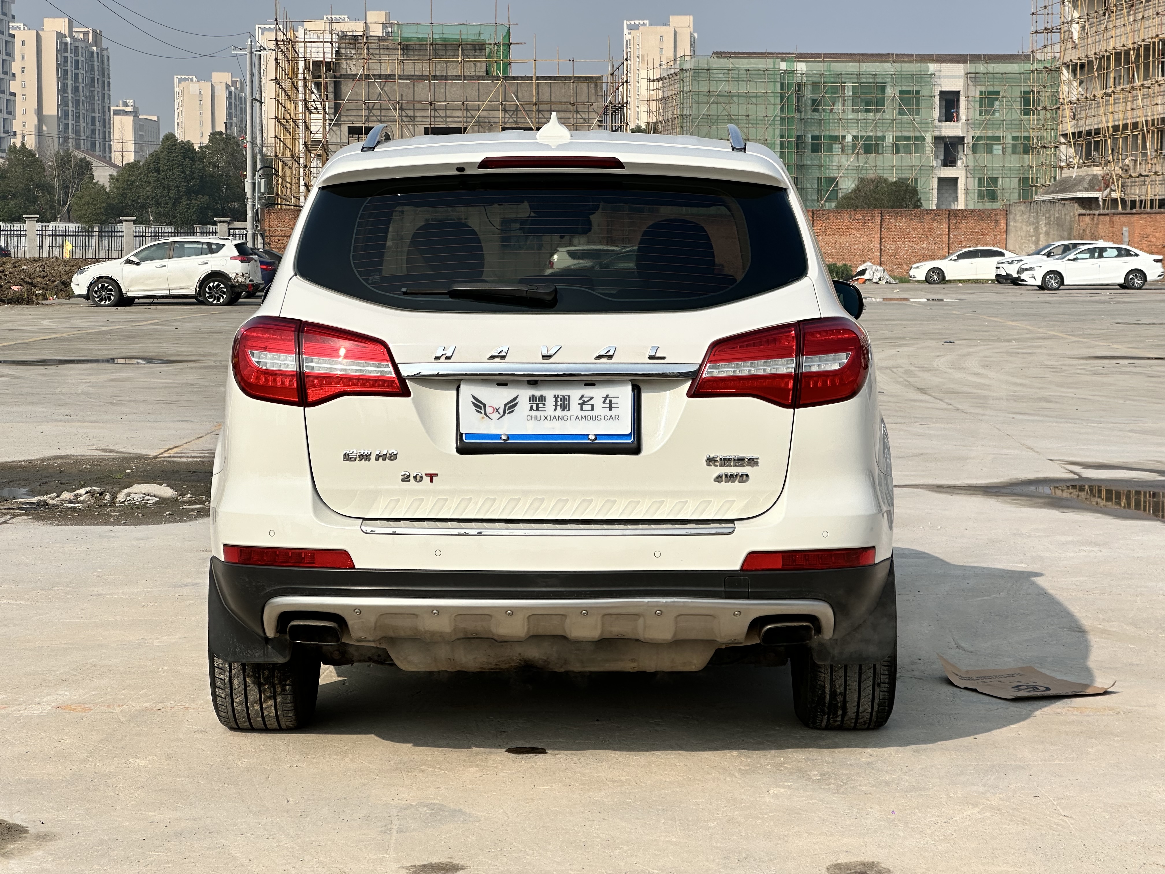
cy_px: 437
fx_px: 2591
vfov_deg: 19.1
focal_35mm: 77
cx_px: 582
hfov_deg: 25.3
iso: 32
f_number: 2.8
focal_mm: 9
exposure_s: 1/1325
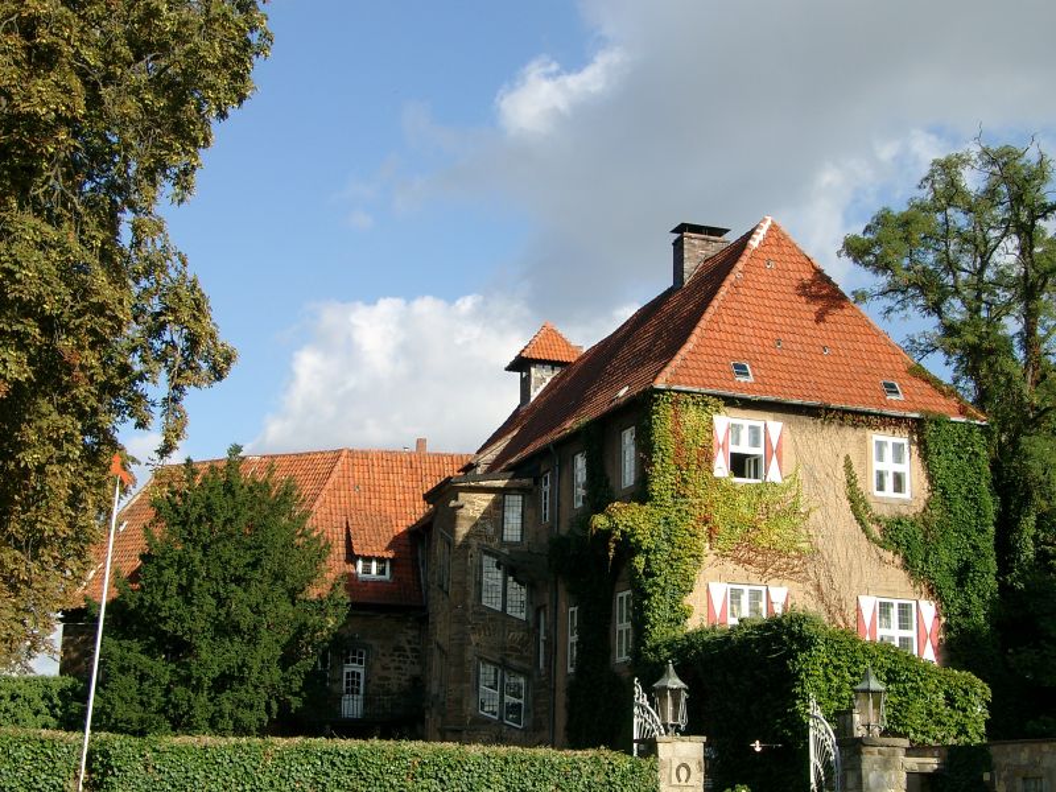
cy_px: 396
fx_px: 1739
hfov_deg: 33.8
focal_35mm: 57
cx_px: 528
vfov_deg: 25.7
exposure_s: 1/507
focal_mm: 11.76
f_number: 4
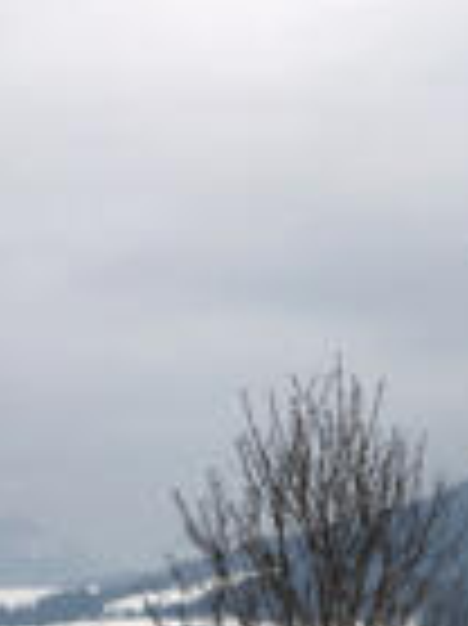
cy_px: 896
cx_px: 486
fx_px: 1661
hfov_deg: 15.7
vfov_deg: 19.1
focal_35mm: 92
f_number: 2.2
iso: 25
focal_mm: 4.15
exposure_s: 1/950
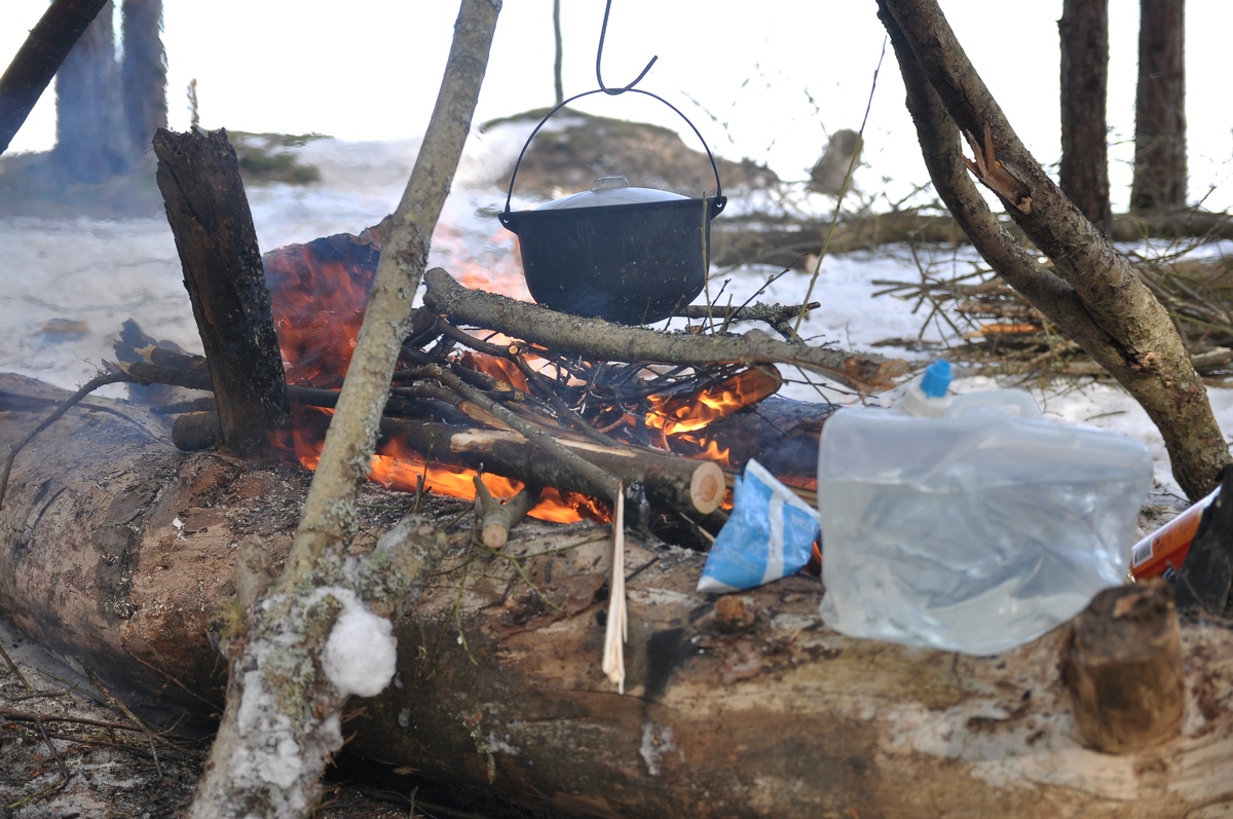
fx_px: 2566
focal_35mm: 75
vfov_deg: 18.1
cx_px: 616
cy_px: 410
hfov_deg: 27.0
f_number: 2.8
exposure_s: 1/250
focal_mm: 50
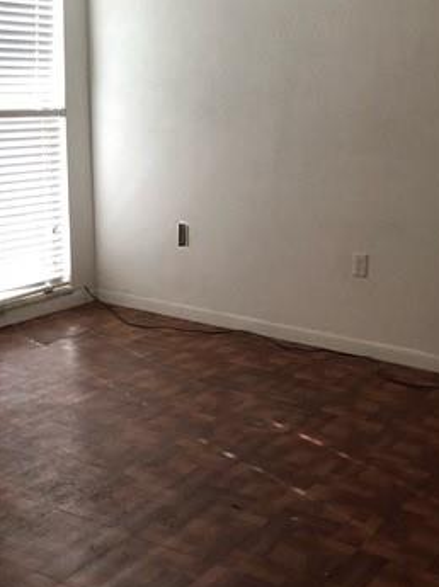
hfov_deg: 27.9
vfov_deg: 36.8
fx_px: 881
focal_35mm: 52
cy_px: 310
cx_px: 271
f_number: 1.8
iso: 40
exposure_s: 1/17
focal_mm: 3.99
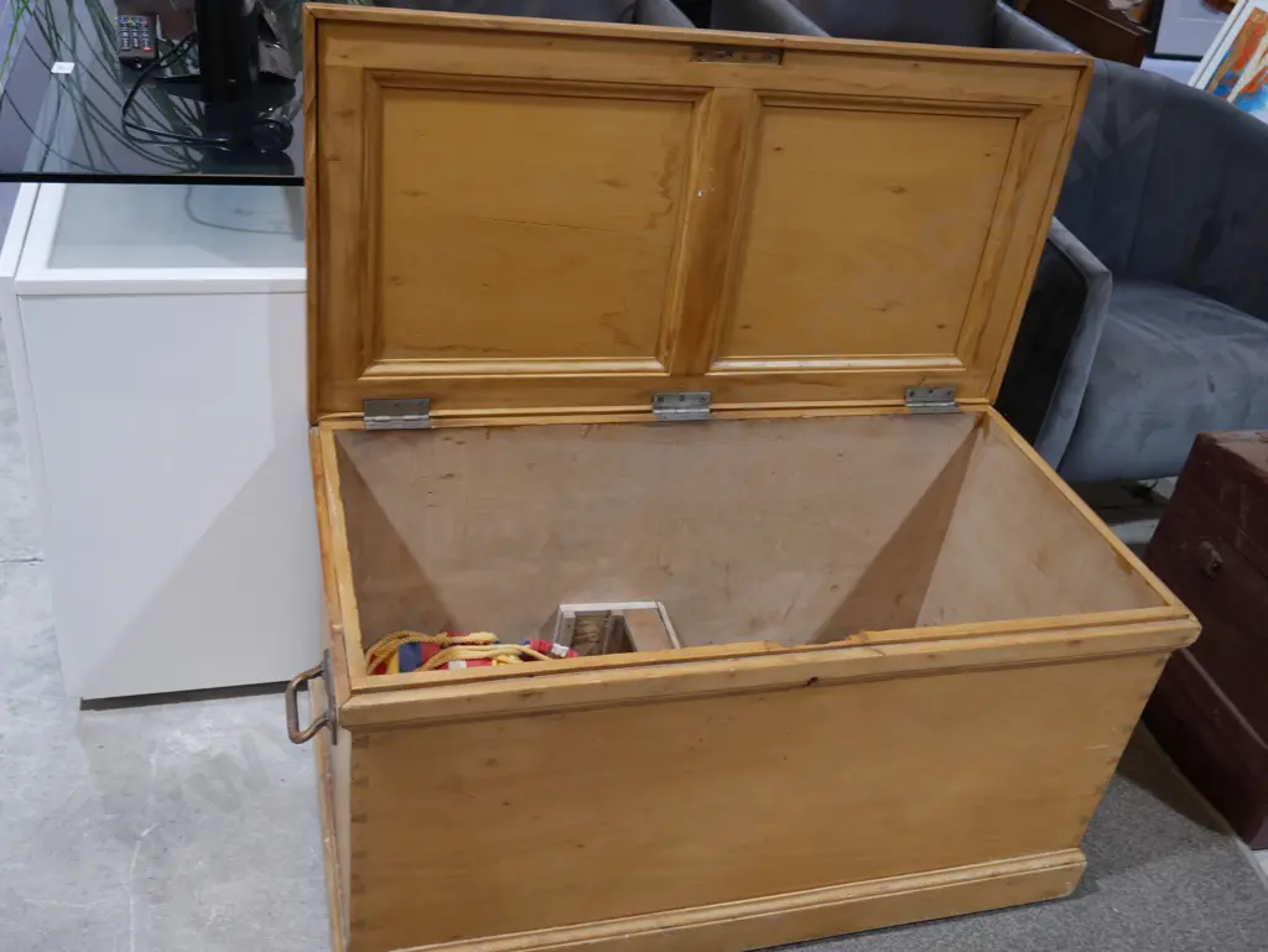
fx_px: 1246
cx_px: 634
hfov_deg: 53.9
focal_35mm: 34
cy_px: 476
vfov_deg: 41.8
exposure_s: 1/60
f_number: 4
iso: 400
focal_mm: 17
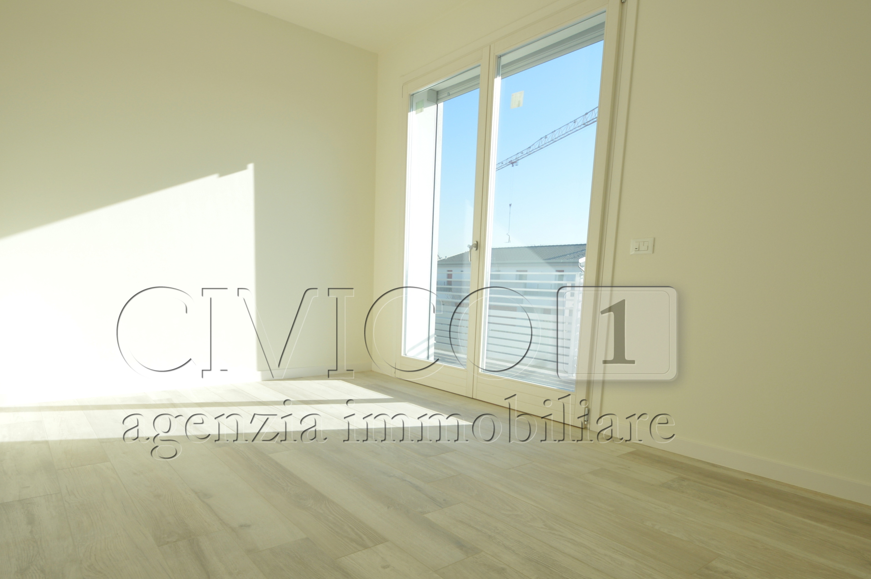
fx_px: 484
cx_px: 407
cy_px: 366
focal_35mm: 20
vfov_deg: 60.9
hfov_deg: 83.9
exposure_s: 1/200
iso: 100
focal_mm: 10
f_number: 7.1
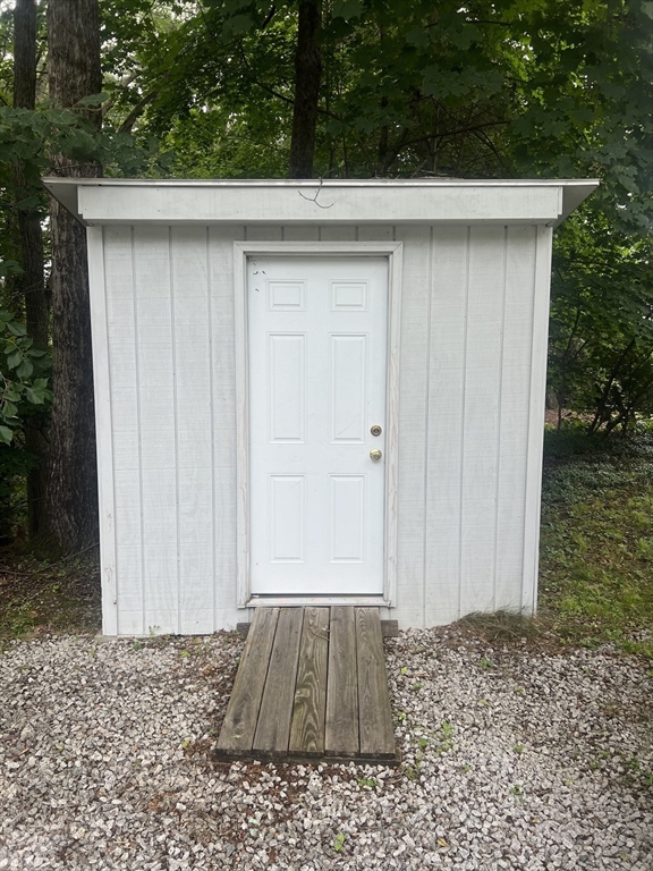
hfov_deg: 53.1
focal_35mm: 26
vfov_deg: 67.3
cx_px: 326
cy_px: 436
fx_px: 654
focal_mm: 5.7
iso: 50
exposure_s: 1/349
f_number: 1.5
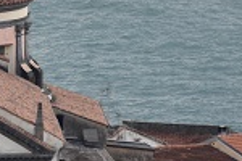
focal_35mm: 1996
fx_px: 13417
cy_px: -39
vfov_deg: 0.7
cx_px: -123
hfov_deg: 1.0
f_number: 5.6
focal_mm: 300
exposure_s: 1/160
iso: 80
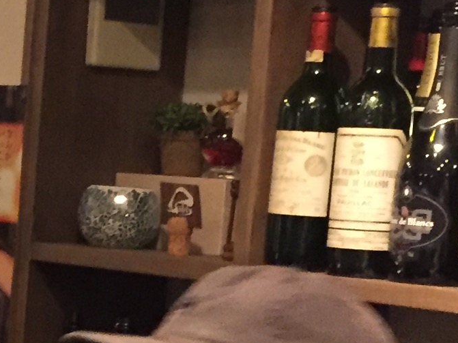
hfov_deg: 12.9
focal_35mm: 141
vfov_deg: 10.4
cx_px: -331
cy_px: 335
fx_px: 1865
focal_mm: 4.15
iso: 400
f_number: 2.2
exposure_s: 1/15
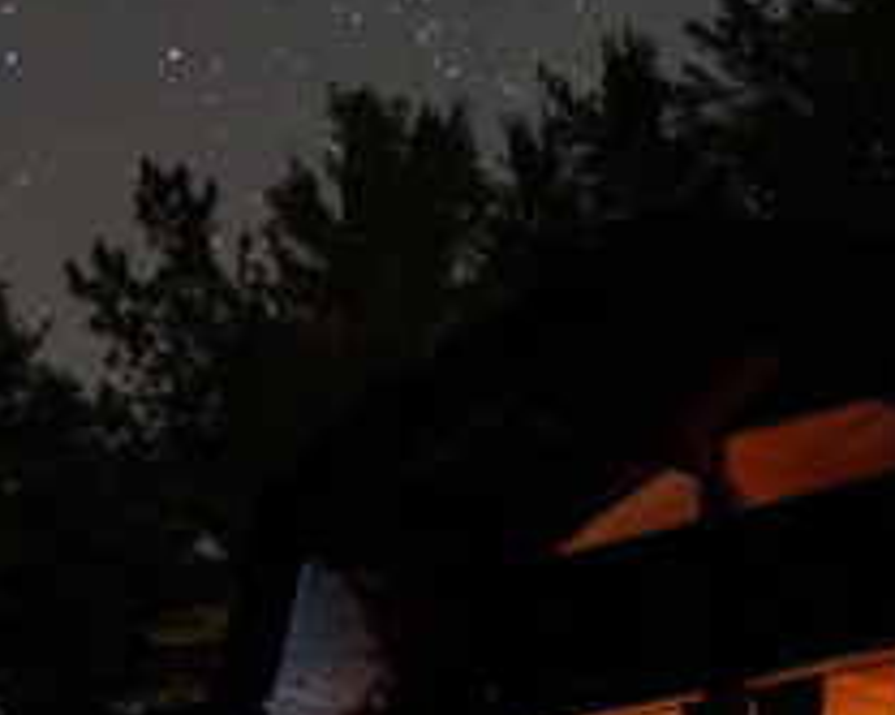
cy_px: -254
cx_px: 805
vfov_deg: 10.6
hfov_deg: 13.5
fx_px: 3758
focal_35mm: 142
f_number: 2.8
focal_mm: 28
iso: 3200
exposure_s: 20
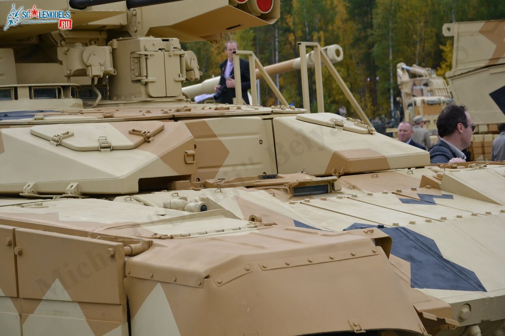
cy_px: 168
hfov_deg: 19.5
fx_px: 1473
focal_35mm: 105
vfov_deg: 13.0
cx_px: 252
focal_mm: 70
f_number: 6.3
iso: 100
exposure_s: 1/200
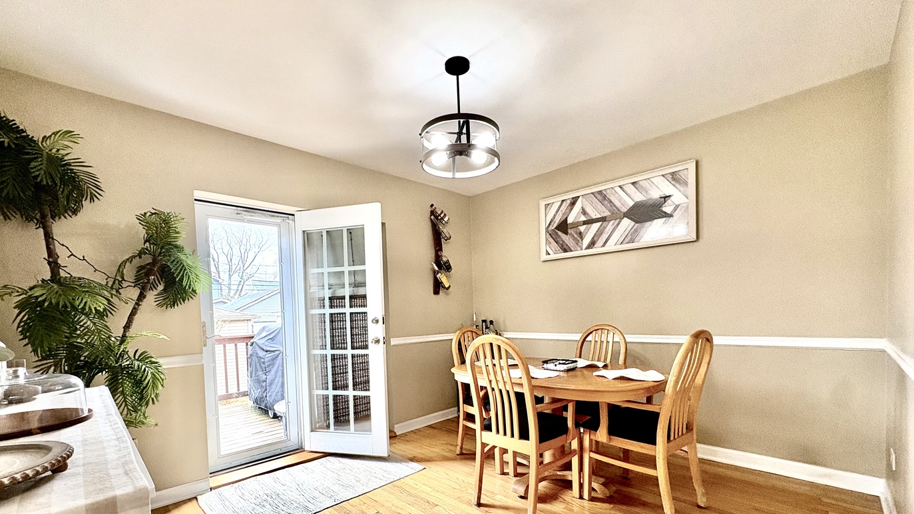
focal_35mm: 16
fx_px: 388
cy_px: 324
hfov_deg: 99.4
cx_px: 445
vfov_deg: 66.0
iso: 250
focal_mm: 2.22
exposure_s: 1/120
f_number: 2.2
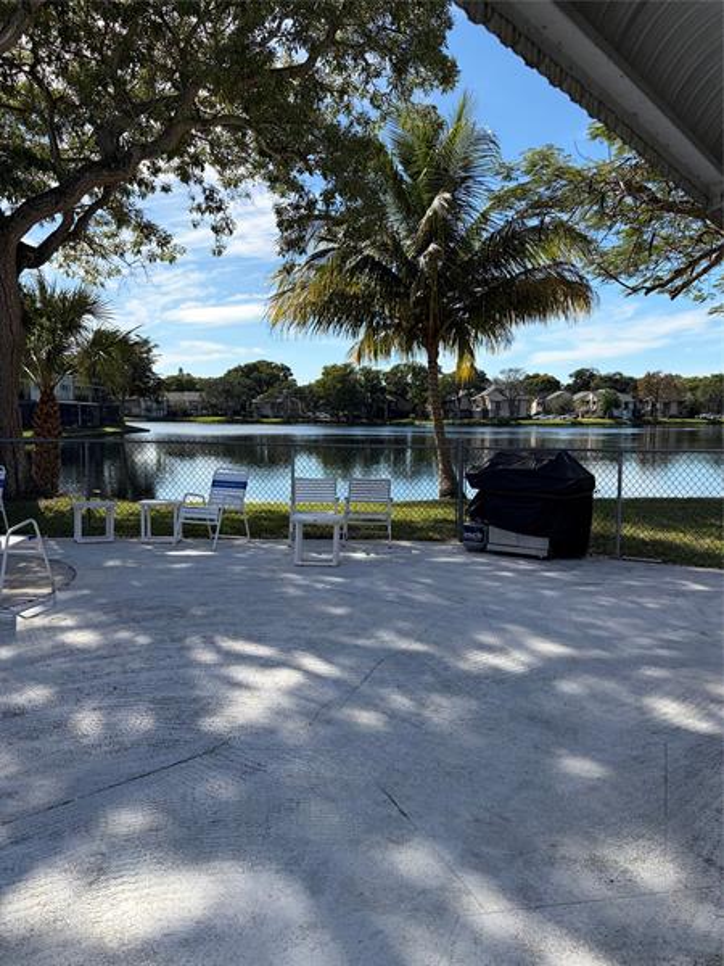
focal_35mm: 26
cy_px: 483
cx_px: 362
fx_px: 725
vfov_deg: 67.3
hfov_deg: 53.1
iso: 50
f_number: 1.6
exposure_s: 1/2747
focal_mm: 5.96
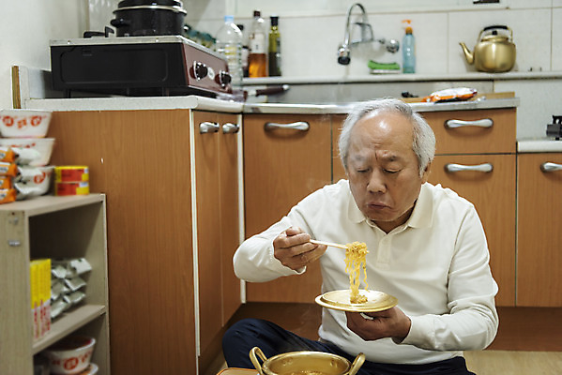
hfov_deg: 43.6
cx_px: 281
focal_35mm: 45
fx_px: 703
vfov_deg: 29.9
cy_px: 188
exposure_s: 1/125
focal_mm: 45
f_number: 2.8
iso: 640
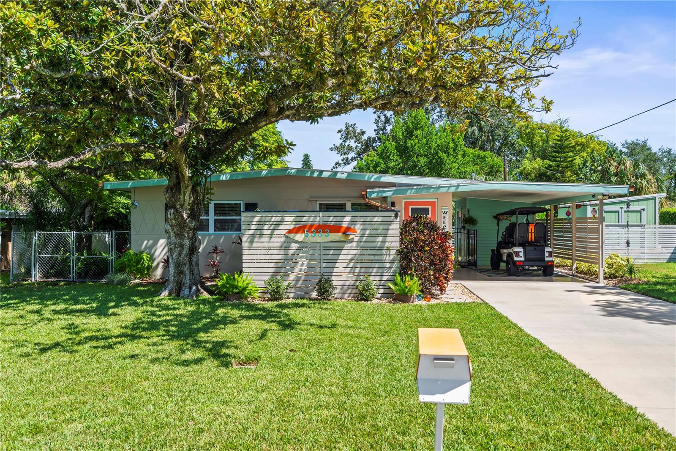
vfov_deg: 43.6
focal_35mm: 30
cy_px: 226
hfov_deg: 61.9
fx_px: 563
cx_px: 338
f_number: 8
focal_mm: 30
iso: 125
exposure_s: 1/50
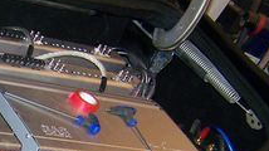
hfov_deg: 16.2
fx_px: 884
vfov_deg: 9.5
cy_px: 229
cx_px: -101
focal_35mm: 124
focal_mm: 6.3
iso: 80
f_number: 2.8
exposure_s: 1/60
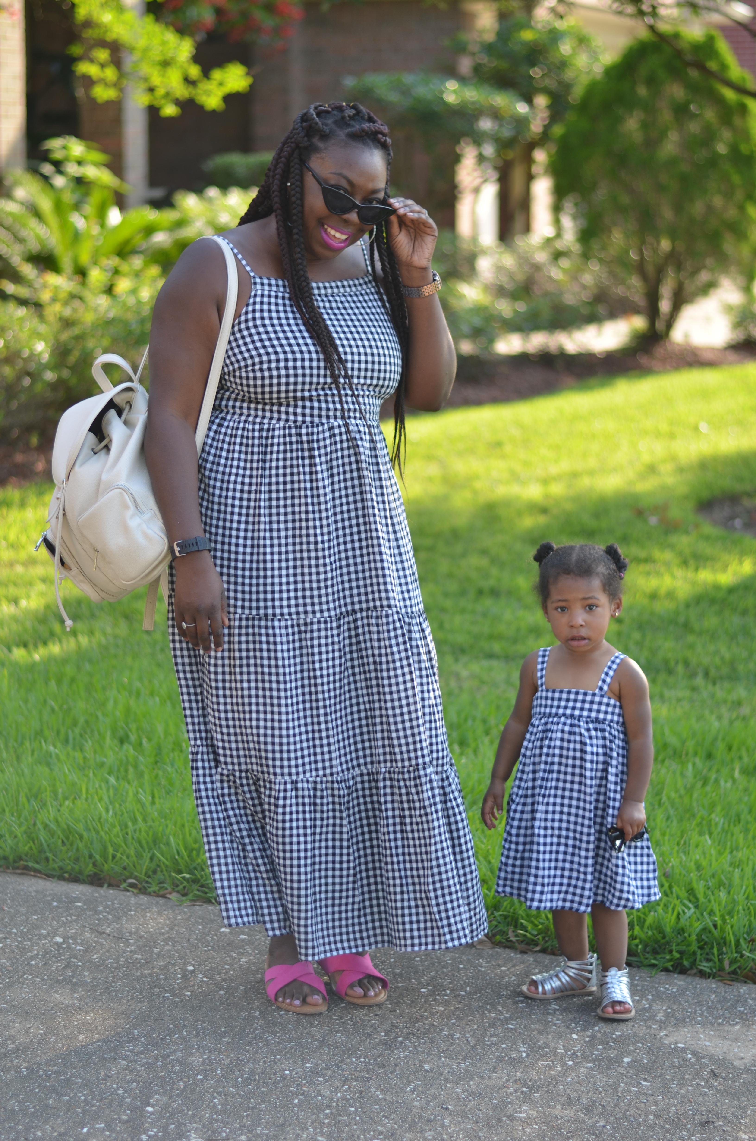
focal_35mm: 75
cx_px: 378
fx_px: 2373
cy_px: 570
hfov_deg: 18.1
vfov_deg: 27.0
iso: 100
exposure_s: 1/750
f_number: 1.8
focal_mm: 50
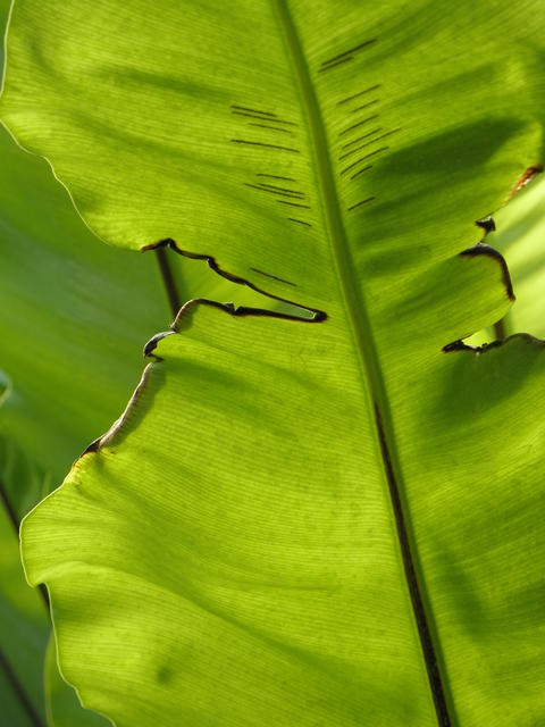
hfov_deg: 11.5
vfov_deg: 15.3
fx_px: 2708
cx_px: 272
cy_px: 364
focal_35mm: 129
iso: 125
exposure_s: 1/160
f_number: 4.4
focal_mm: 23.03
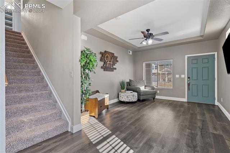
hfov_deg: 96.8
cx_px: 115
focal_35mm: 16
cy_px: 76
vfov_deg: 73.7
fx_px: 102
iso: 2000
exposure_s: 1/100
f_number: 7.1
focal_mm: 16
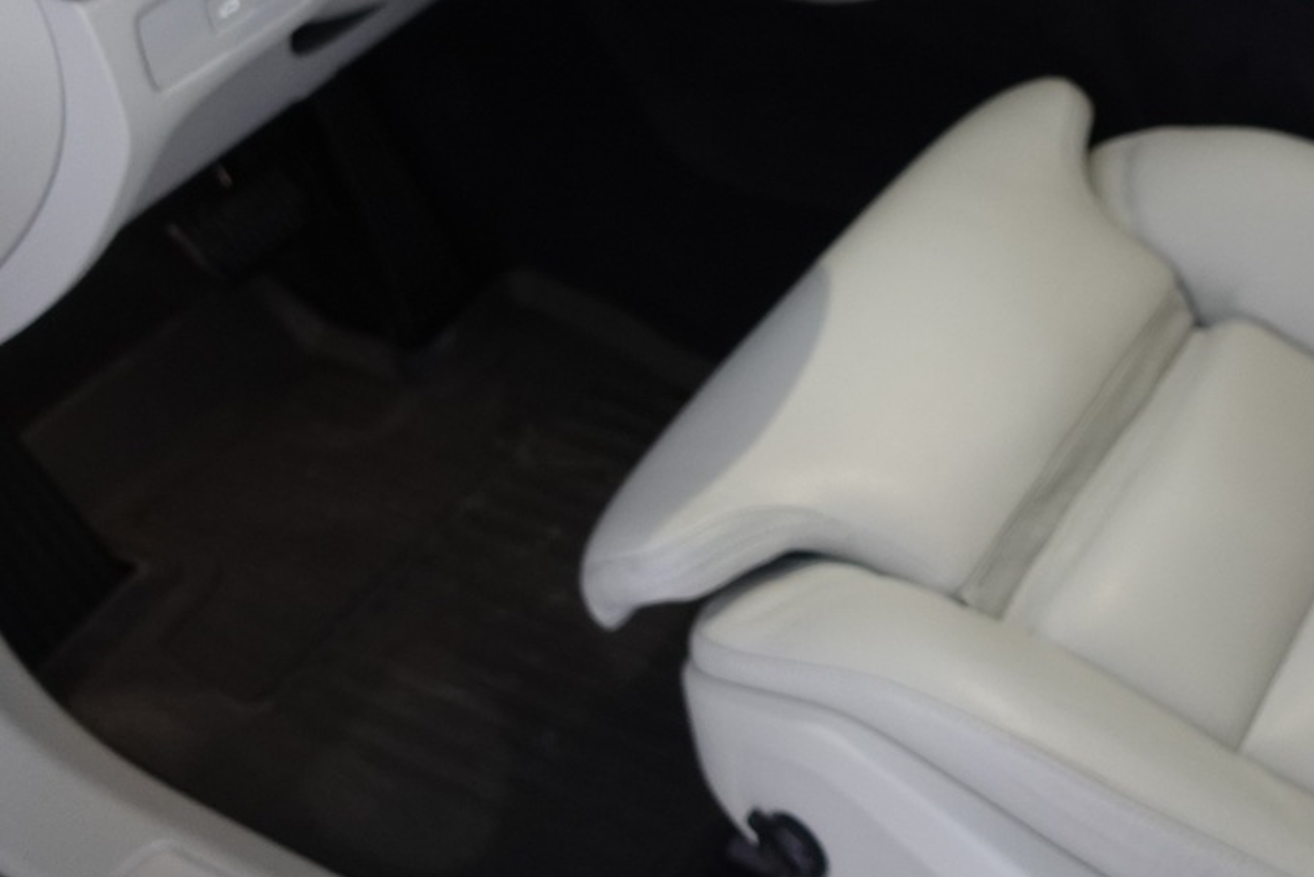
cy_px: 158
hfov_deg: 34.5
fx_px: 2081
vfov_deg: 23.4
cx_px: 944
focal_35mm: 57
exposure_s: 1/30
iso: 500
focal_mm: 9.4
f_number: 1.8
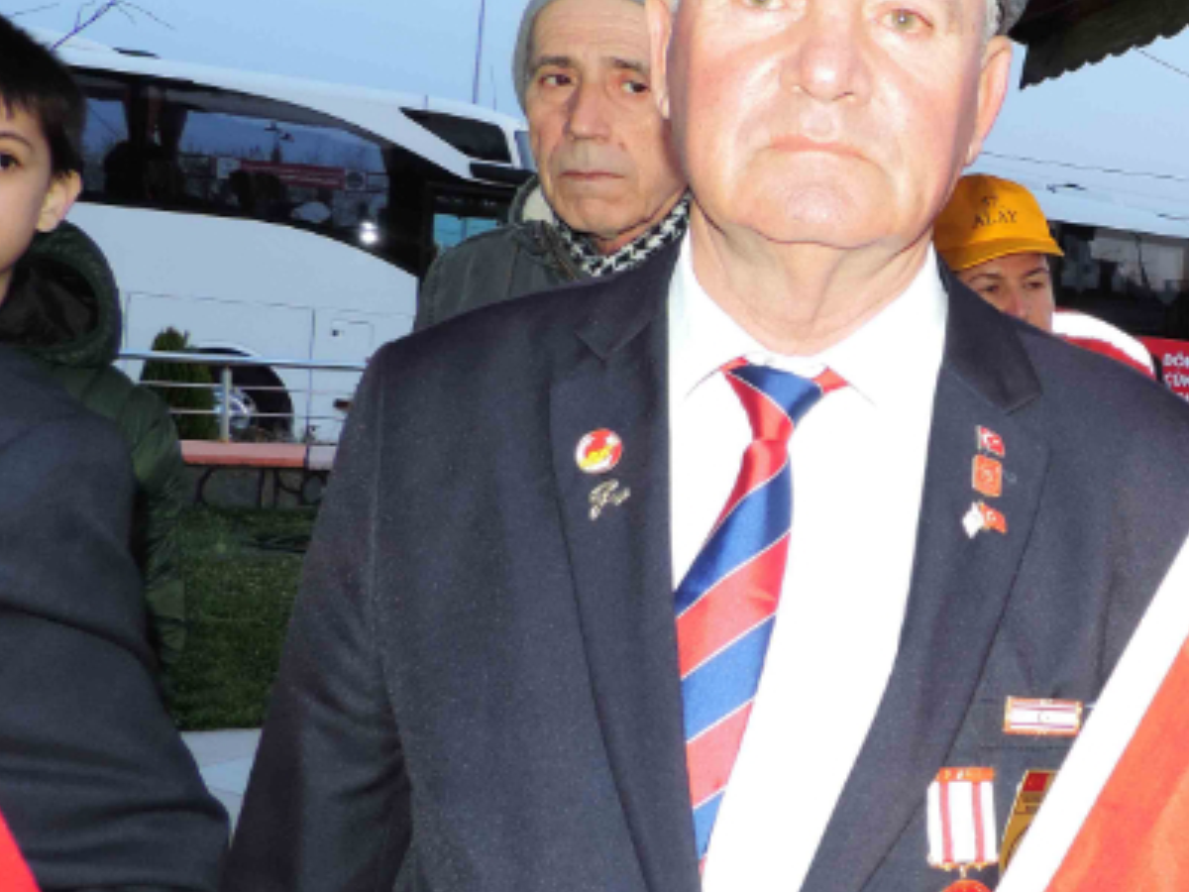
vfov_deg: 30.3
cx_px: 1165
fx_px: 1649
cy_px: 446
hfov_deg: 36.1
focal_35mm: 48
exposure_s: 1/40
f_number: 3
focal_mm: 4.3
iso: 200
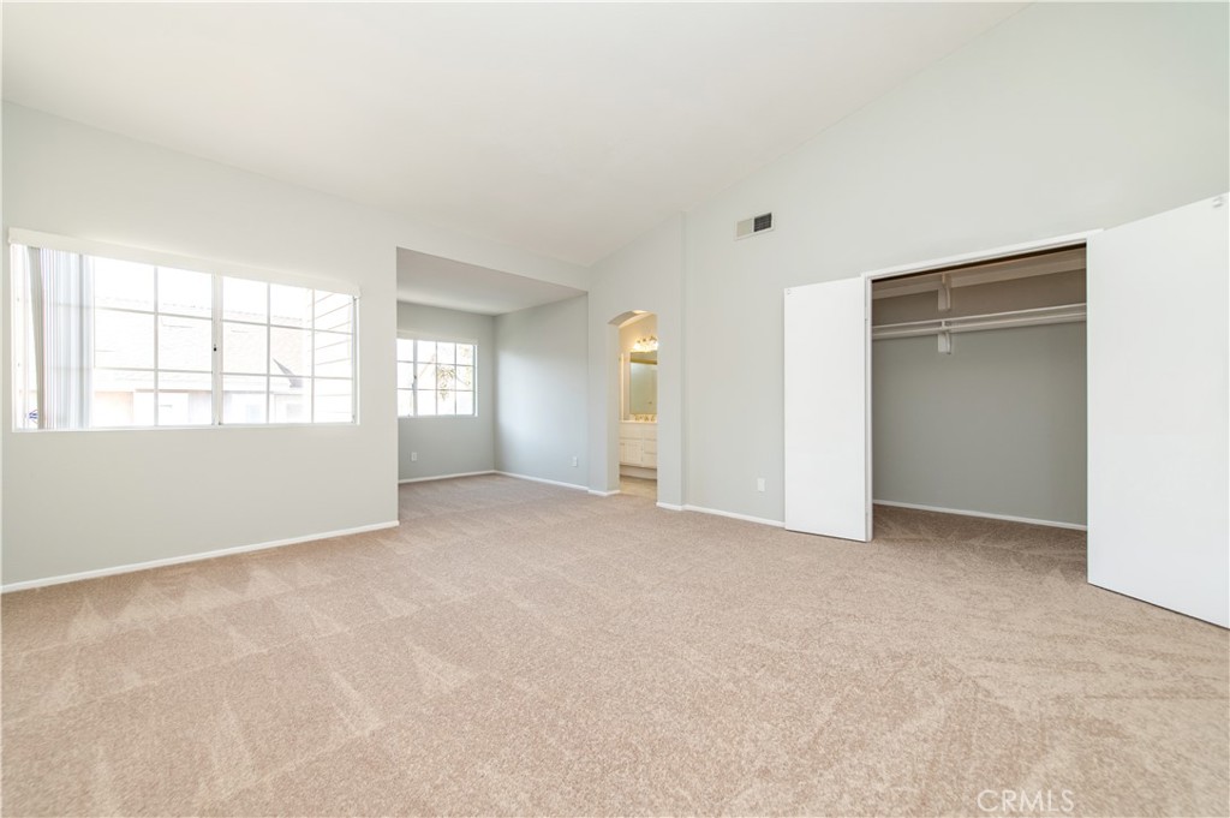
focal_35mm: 14
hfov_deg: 104.3
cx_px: 615
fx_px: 478
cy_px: 409
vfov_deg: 81.1
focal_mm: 14
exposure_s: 1/100
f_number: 5
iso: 200
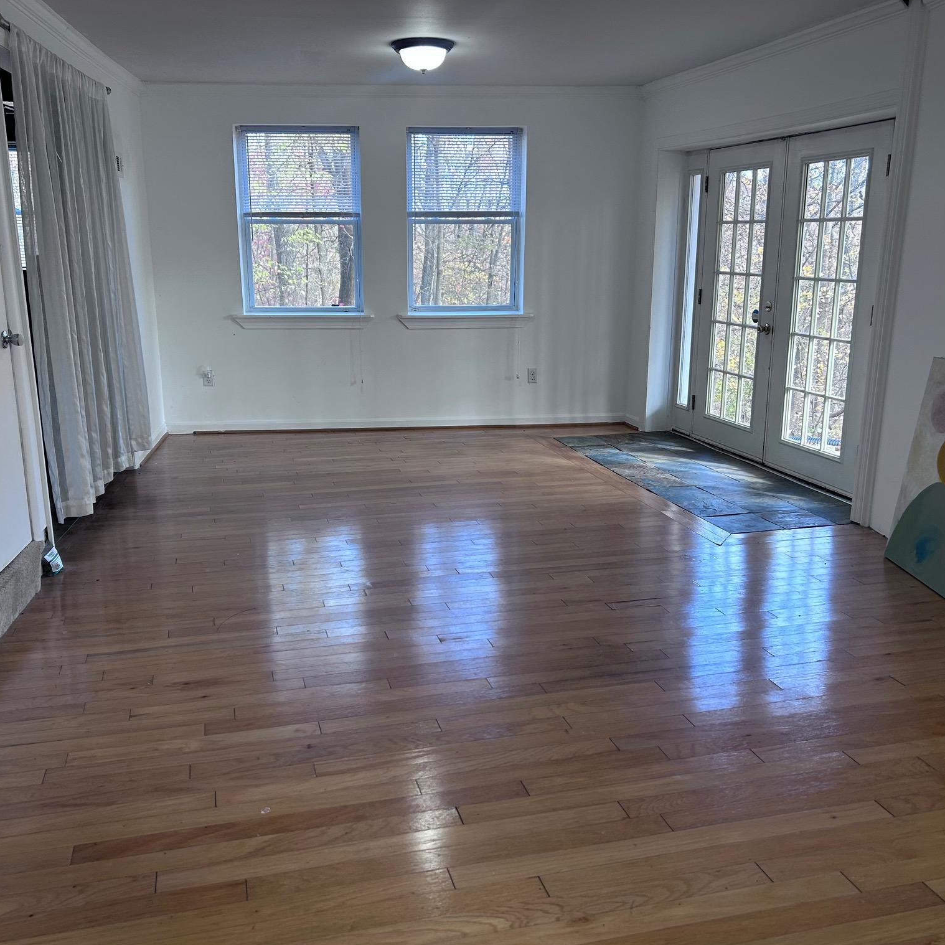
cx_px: 436
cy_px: 474
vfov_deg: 52.5
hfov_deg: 52.5
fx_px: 957
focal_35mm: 31
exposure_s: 1/120
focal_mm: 5.7
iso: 80
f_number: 1.5
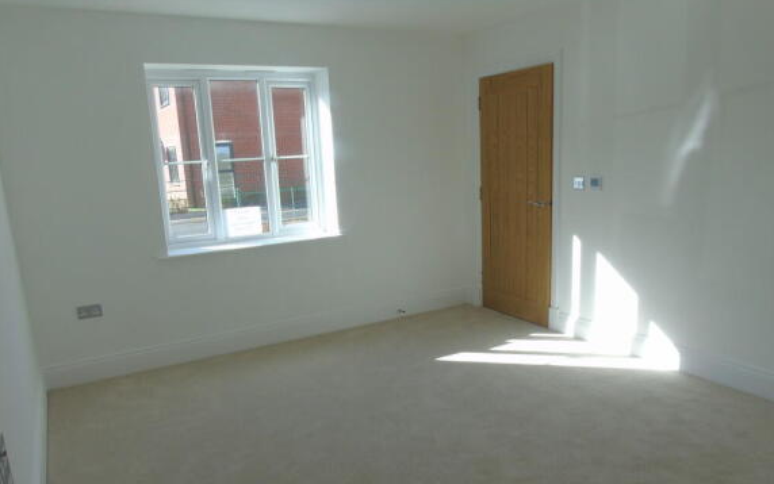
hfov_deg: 68.4
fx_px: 570
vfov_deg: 45.8
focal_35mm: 27
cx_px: 390
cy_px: 293
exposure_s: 1/30
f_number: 8.1
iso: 80
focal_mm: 4.4
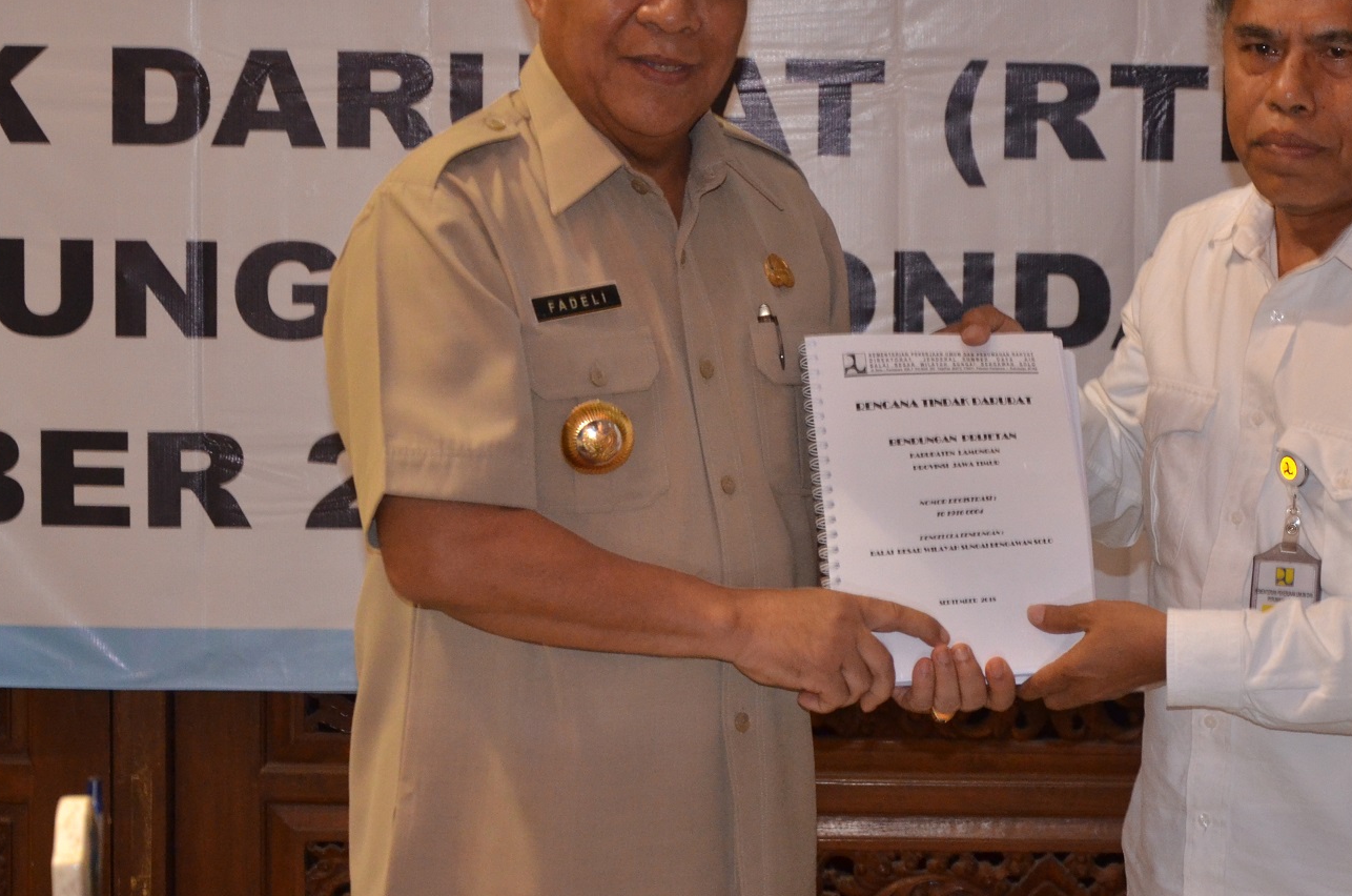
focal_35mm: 115
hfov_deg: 17.7
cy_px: 413
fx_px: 4310
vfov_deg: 11.9
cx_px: 972
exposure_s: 1/60
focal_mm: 50
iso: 1250
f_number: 5.6
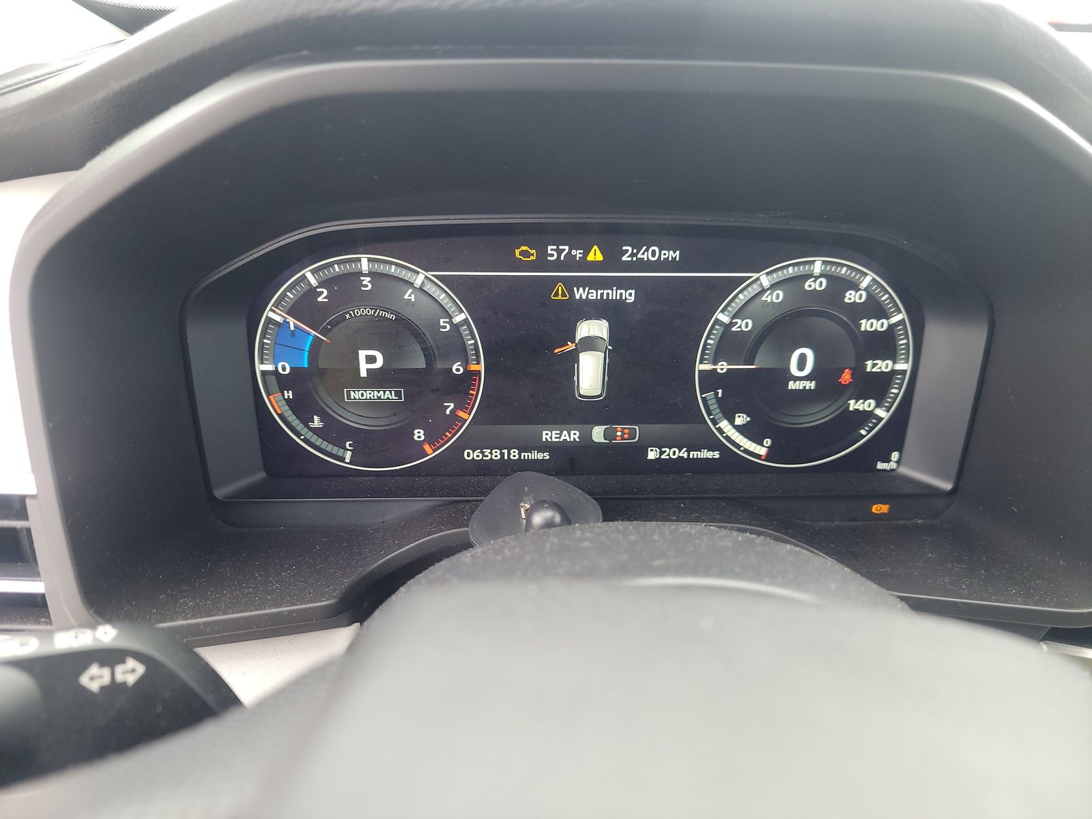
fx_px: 757
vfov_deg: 56.8
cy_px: 410
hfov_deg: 71.6
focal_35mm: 24
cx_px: 546
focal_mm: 6.7
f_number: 1.8
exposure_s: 1/59
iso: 197
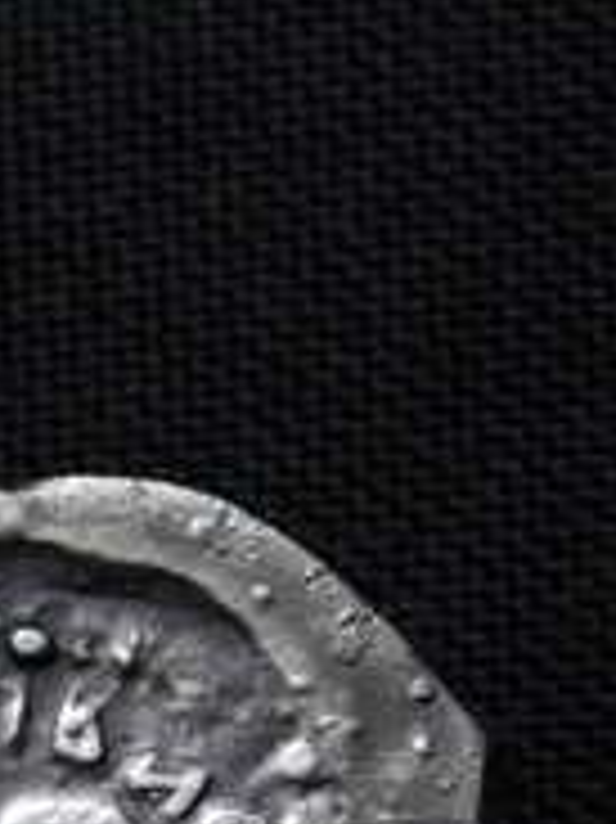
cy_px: 892
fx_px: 15274
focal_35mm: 643
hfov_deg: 2.3
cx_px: -18
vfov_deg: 3.1
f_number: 5.4
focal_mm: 32.7
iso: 125
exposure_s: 1/500
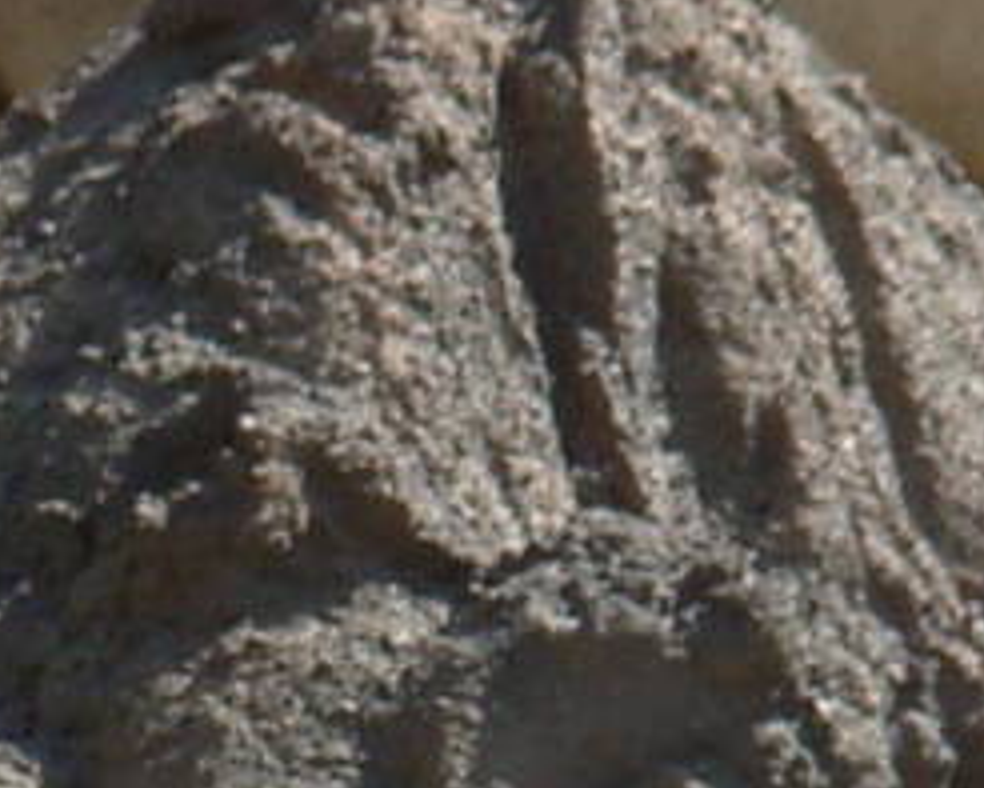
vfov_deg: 1.6
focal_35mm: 971
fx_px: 28289
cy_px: 1848
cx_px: -1172
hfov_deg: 2.0
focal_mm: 25.3
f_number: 4.7
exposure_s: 1/279
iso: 50
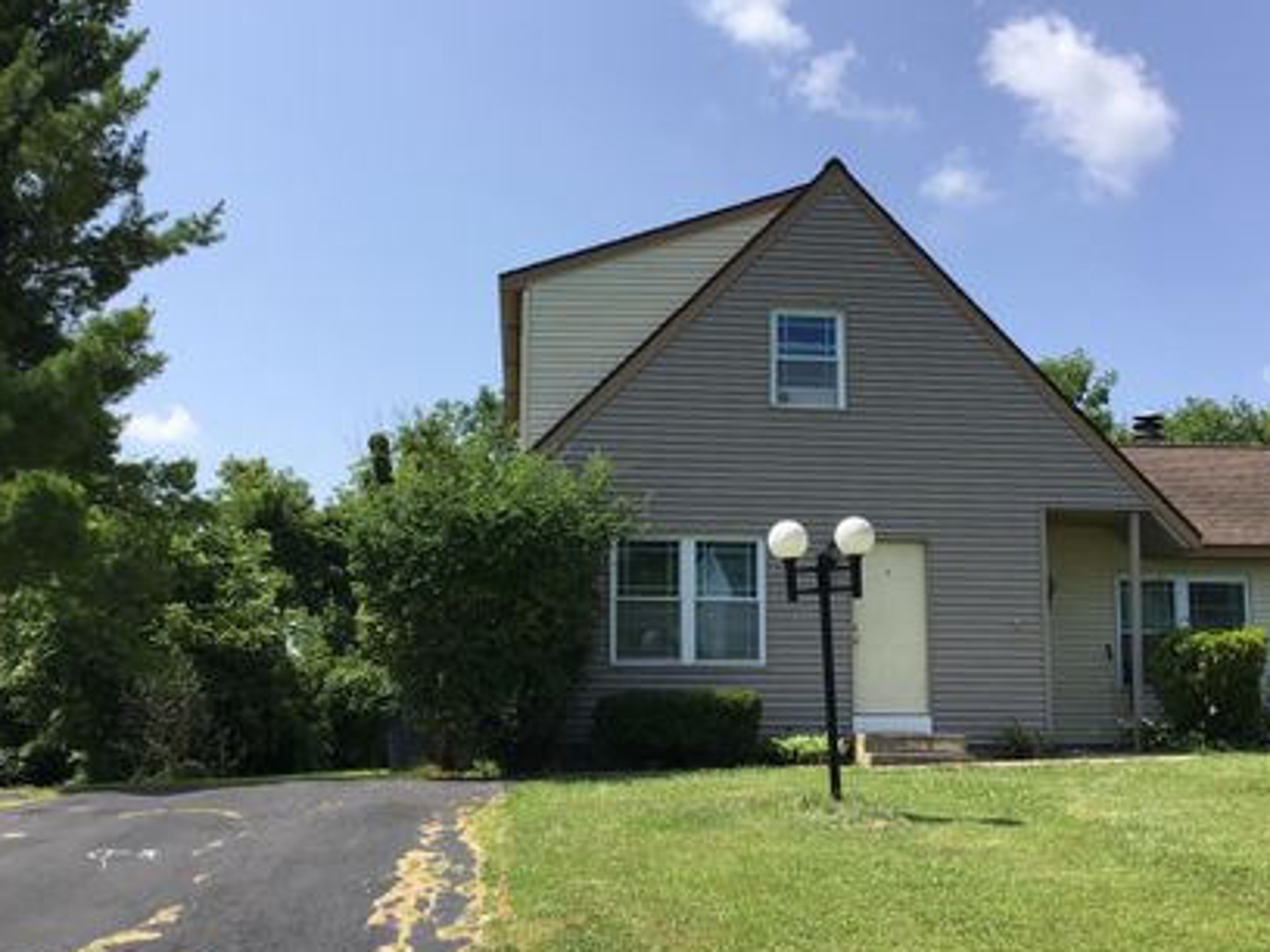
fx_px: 1394
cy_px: 555
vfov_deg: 37.6
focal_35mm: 38
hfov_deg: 48.9
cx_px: 697
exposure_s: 1/1199
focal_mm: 3.3
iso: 25
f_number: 2.4
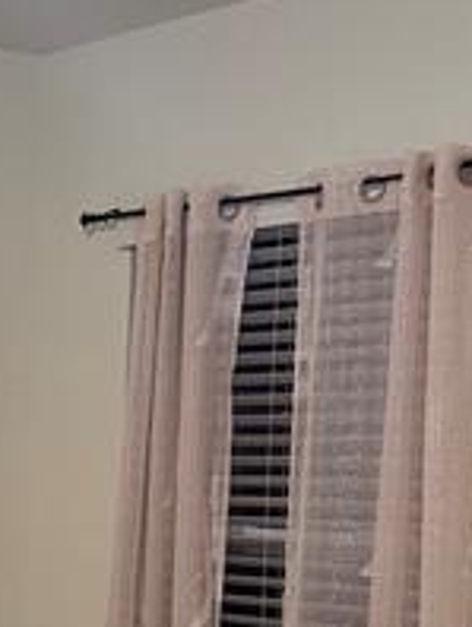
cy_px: 649
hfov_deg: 14.4
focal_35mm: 93
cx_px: -326
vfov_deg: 20.3
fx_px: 1687
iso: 320
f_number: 1.78
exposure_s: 1/60
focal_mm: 6.76
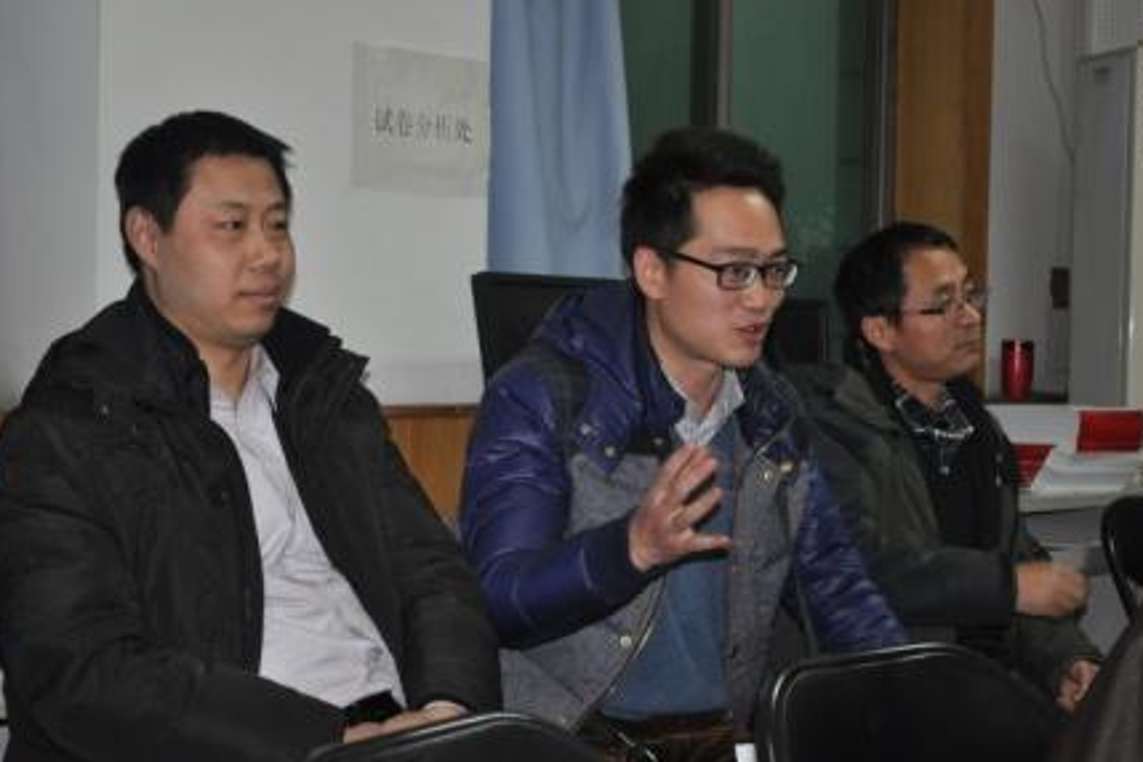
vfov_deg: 18.9
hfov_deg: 28.1
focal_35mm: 72
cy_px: 373
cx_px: 583
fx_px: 2286
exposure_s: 1/60
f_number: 5.3
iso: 800
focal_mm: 46
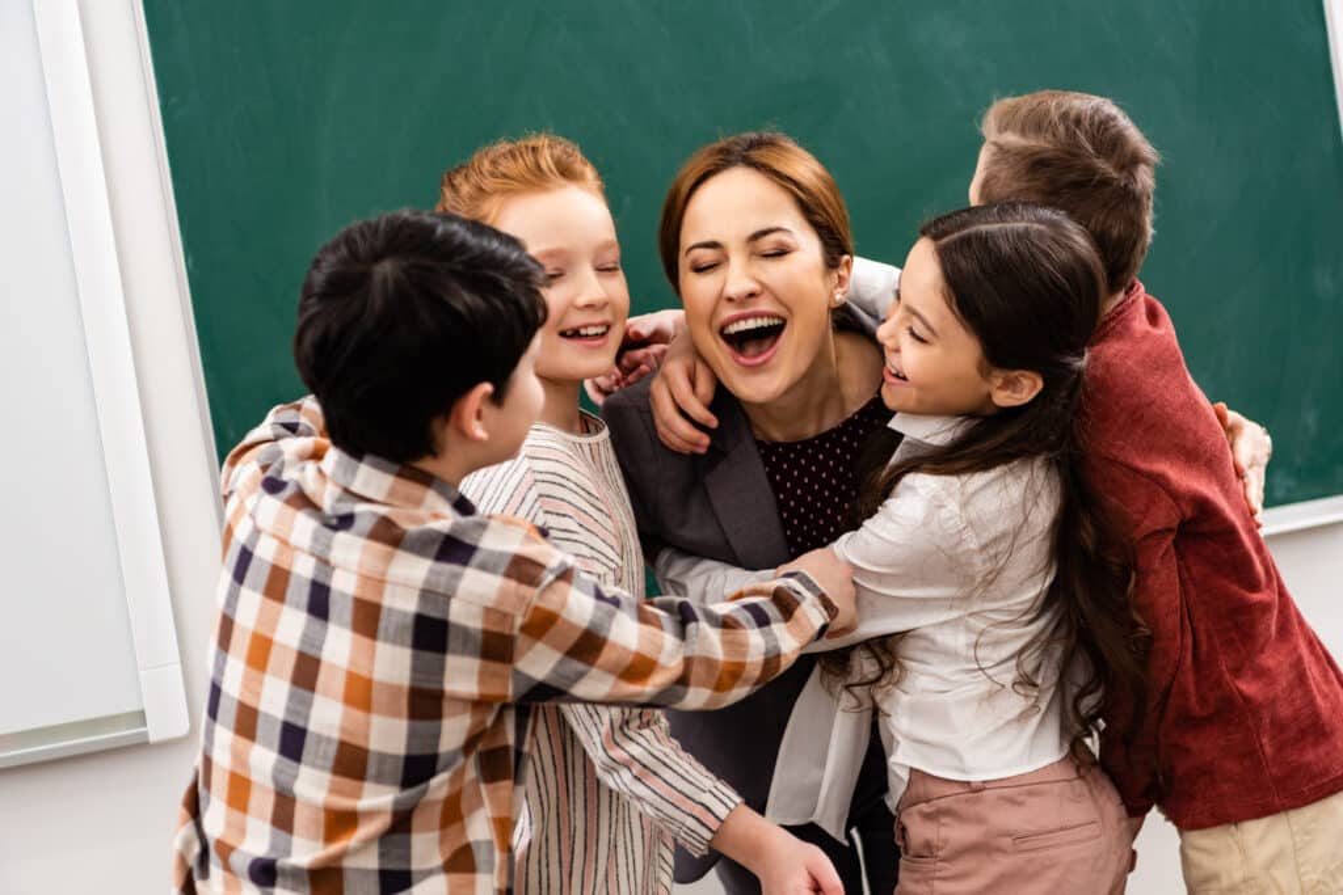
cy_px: 448
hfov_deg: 28.8
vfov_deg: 19.5
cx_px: 672
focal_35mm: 70
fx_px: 2612
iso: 160
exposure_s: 1/200
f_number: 3.5
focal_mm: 70
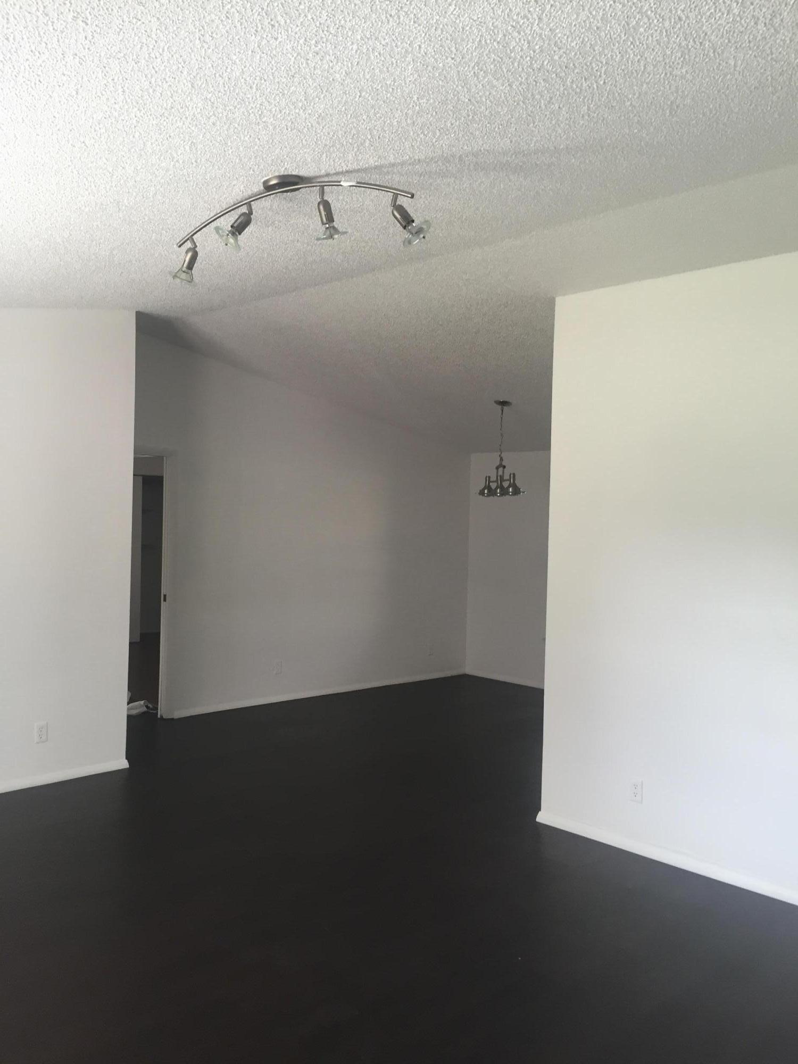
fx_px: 891
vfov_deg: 61.7
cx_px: 399
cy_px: 532
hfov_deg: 48.2
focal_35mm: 29
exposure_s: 1/40
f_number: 2.2
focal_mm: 4.15
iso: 40
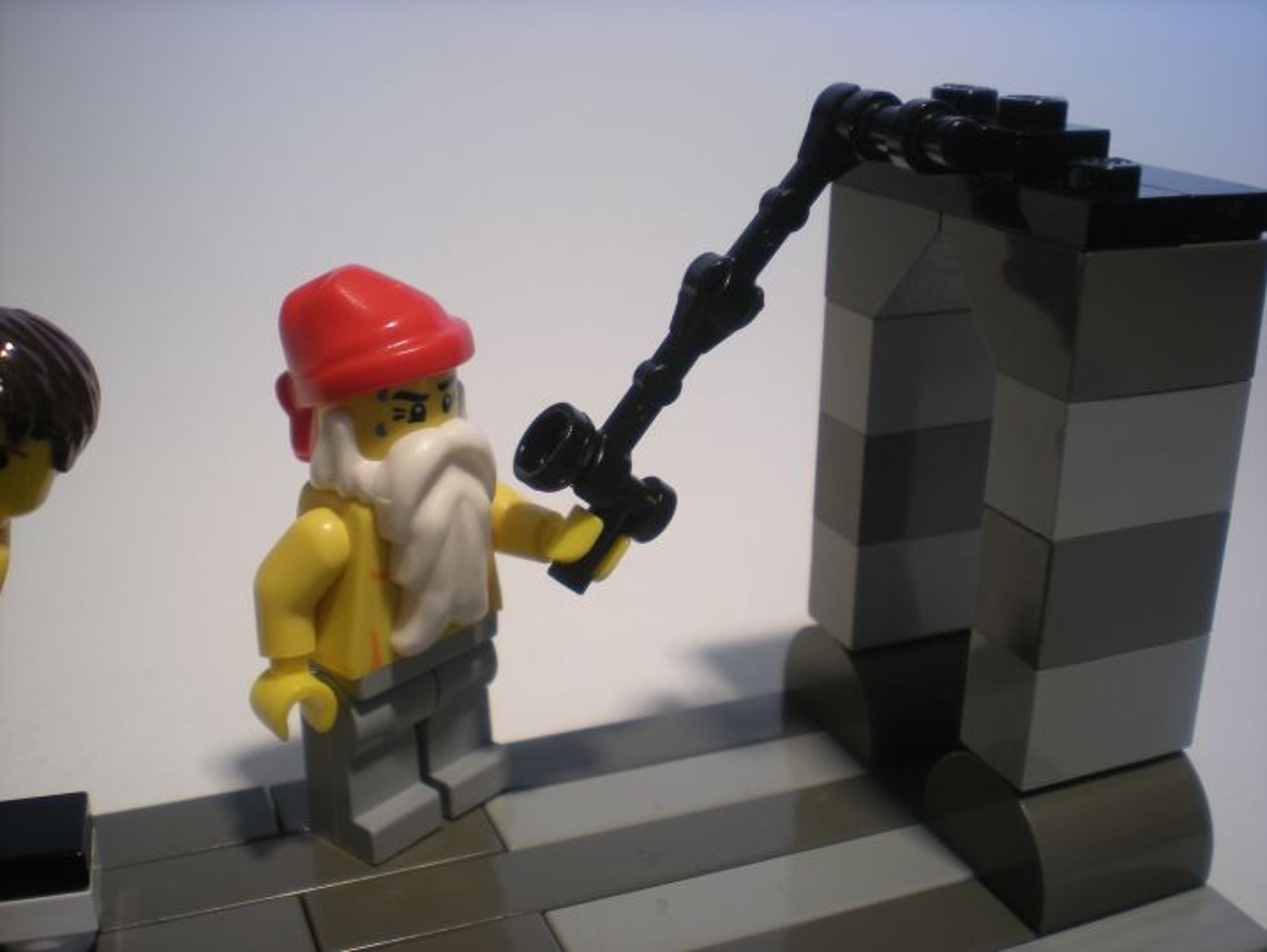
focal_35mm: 38
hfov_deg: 49.0
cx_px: 634
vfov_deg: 37.7
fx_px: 1391
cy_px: 476
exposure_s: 1/59.6
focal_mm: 6.3
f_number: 3.1
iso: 80
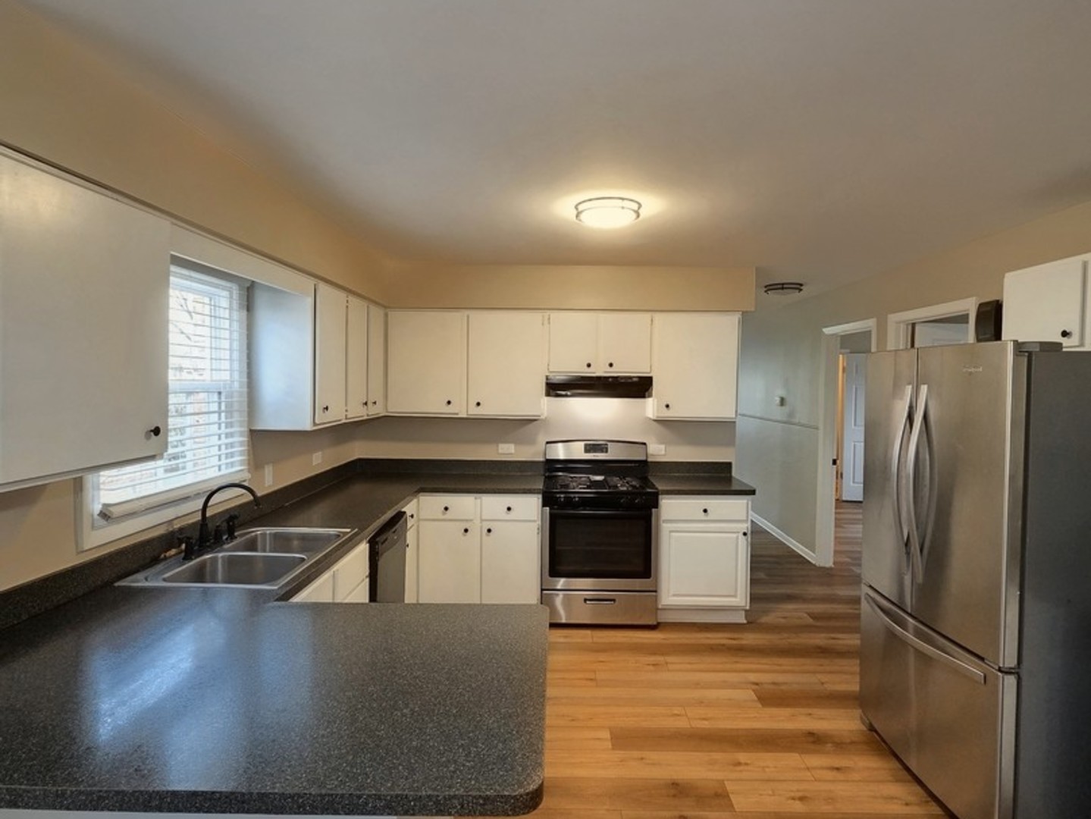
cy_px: 410
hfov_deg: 106.2
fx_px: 410
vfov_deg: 89.9
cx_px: 546
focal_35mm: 13
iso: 800
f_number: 2.2
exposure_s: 1/60
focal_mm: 2.2
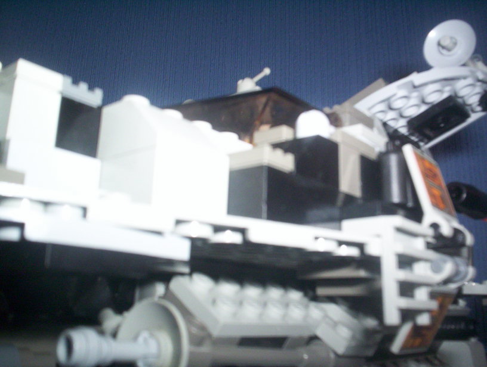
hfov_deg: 48.9
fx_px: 536
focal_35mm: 38
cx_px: 244
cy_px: 184
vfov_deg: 37.9
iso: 140
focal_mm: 4.99
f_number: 4.5
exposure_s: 1/60
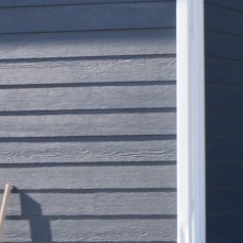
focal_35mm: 129
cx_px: 527
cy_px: 103
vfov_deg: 13.5
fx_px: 1025
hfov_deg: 11.7
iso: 100
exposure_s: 1/200
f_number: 6.3
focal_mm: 20
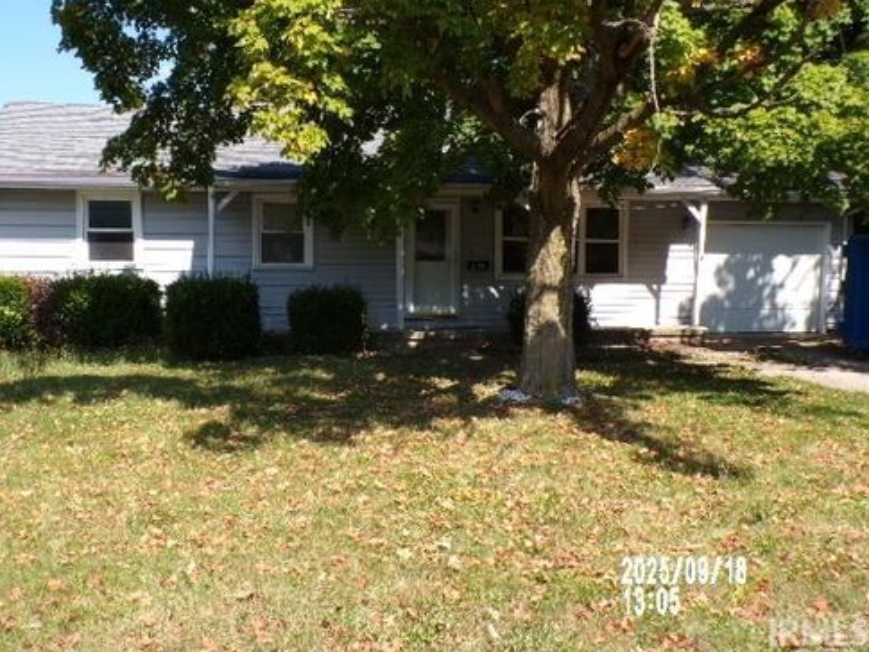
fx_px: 829
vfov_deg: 43.0
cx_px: 428
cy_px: 325
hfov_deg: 55.3
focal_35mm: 33
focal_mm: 5.8
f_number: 4.8
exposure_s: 1/250
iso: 100
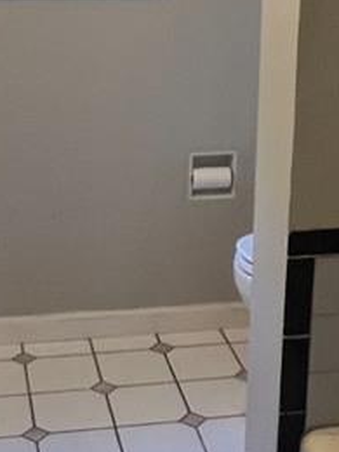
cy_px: 122
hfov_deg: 19.6
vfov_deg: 25.7
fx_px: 979
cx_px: 152
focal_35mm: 75
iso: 200
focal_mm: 1.57
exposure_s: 1/120
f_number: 1.8
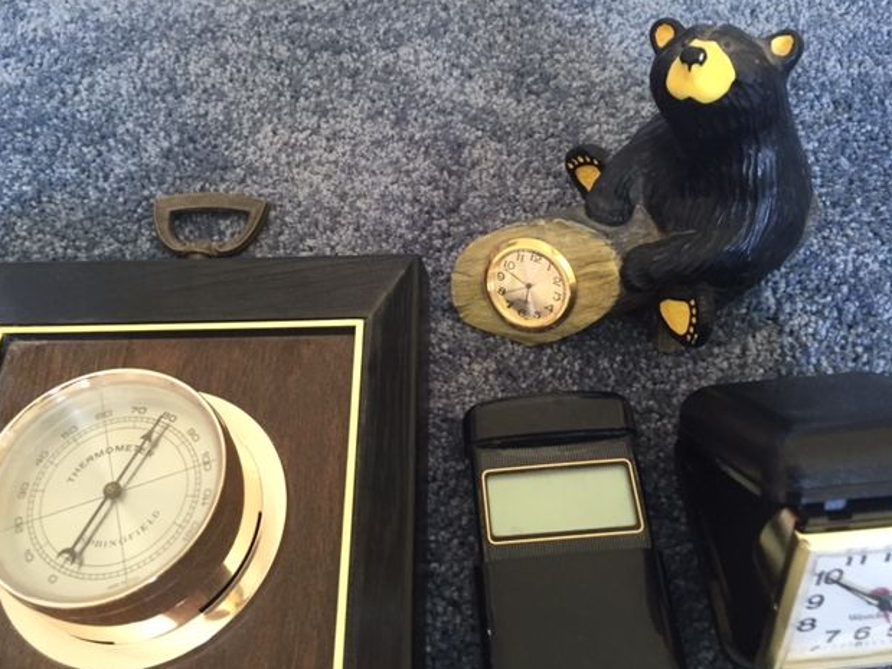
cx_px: 451
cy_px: 330
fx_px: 773
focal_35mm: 30
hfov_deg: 60.0
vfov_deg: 46.8
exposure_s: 1/30
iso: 125
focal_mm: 4.15
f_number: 2.2
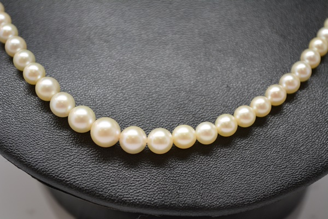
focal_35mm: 82
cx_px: 164
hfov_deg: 24.6
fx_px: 752
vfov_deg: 16.6
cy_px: 110
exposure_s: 1/50
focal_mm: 55
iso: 800
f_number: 5.6
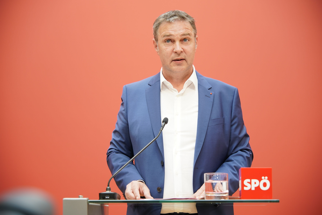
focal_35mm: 78
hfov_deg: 26.0
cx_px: 161
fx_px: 698
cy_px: 108
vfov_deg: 17.5
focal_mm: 78
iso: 320
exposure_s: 1/125
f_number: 4
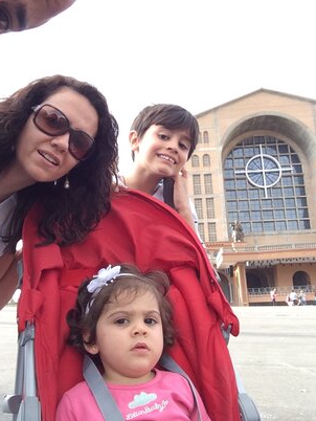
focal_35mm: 37
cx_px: 133
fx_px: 450
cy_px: 185
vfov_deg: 50.0
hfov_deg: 38.6
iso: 50
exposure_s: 1/162
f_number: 2.4
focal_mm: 2.15
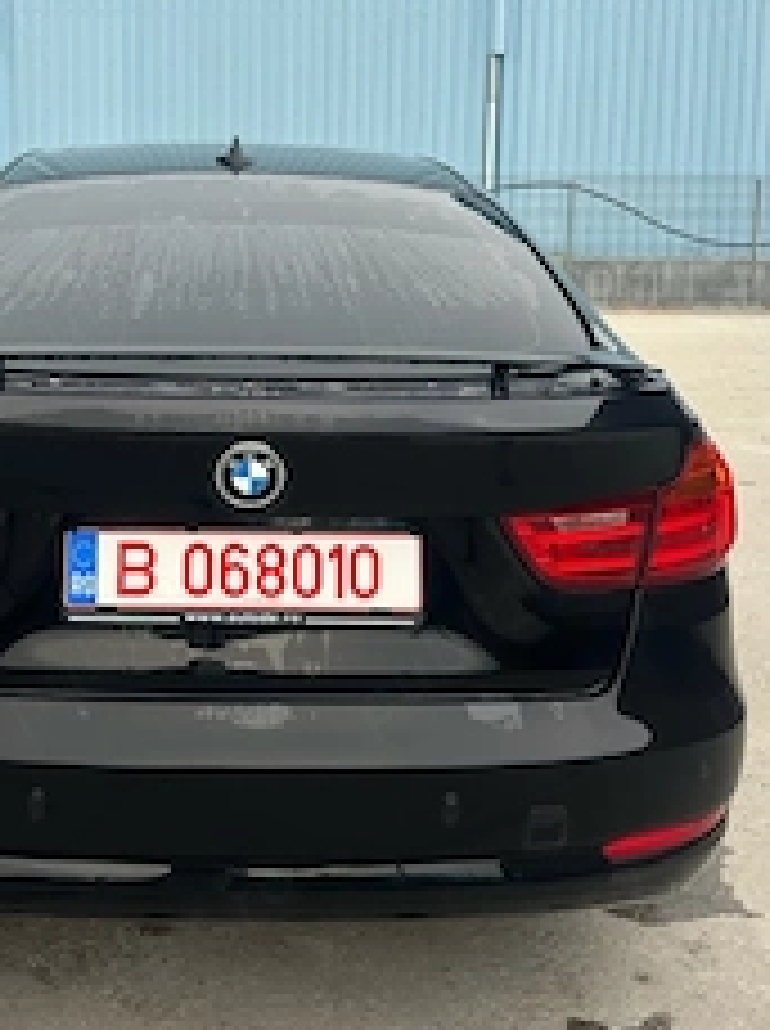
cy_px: 324
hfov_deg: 33.9
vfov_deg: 44.1
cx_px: 239
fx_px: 1249
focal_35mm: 42
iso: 80
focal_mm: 6.86
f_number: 1.78
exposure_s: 1/380
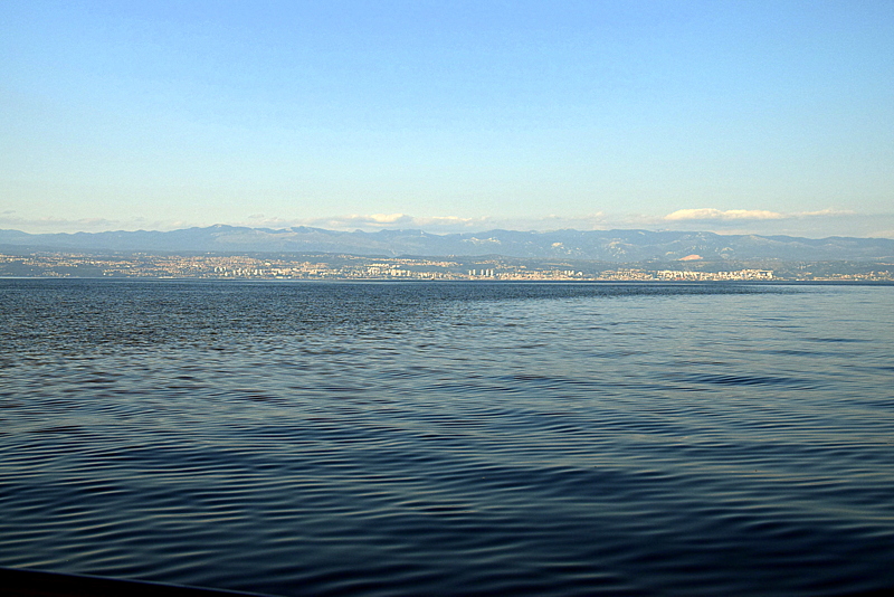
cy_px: 298
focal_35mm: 51
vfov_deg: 26.5
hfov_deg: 38.9
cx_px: 447
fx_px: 1267
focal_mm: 34
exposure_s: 1/500
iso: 400
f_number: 11
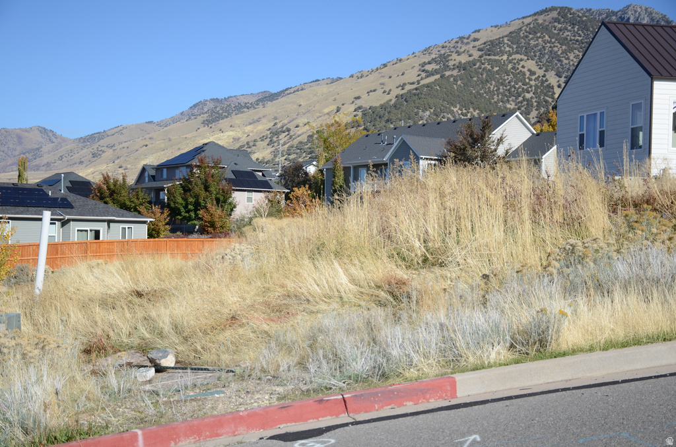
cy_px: 224
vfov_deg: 23.7
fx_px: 1068
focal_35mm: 57
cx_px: 338
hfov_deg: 35.1
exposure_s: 1/800
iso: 100
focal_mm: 38
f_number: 4.2
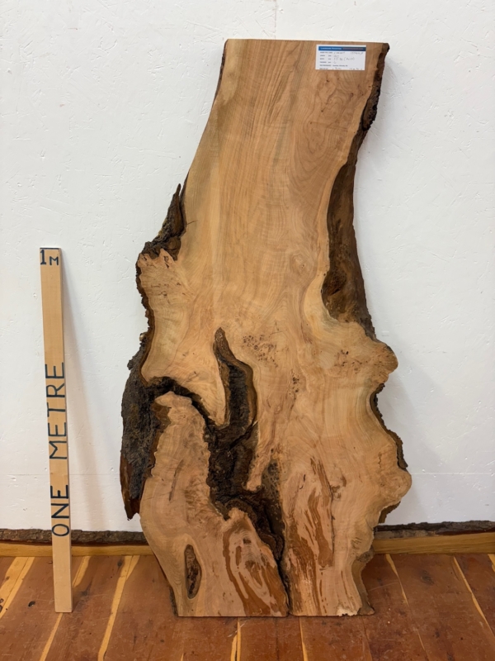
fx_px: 496
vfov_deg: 67.3
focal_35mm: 26
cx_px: 248
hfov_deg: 53.1
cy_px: 330
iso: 100
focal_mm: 5.96
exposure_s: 1/100
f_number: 1.6
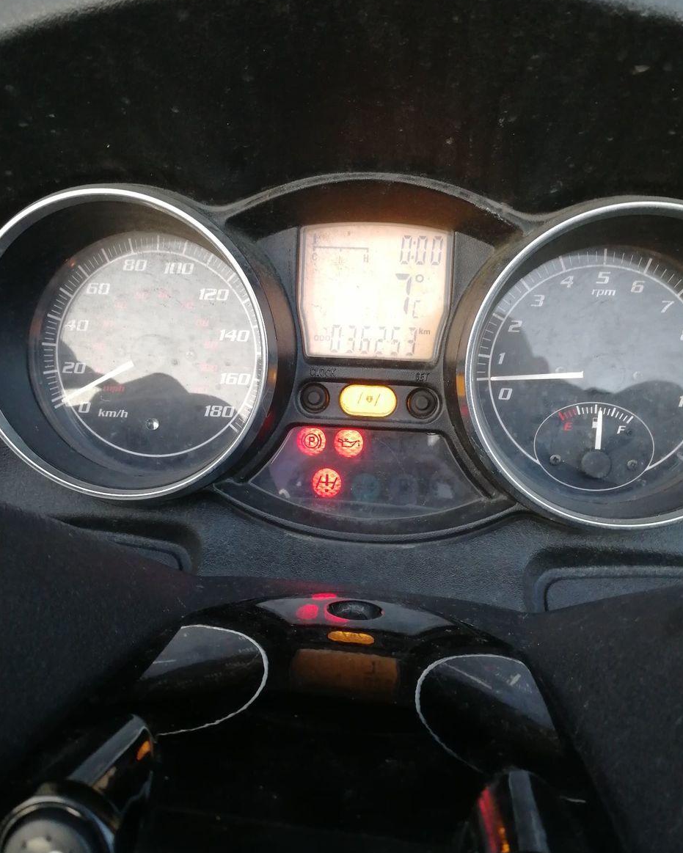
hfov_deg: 50.0
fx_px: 732
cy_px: 400
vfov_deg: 60.4
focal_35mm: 29
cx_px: 338
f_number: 2.2
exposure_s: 1/50
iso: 200
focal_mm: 3.95
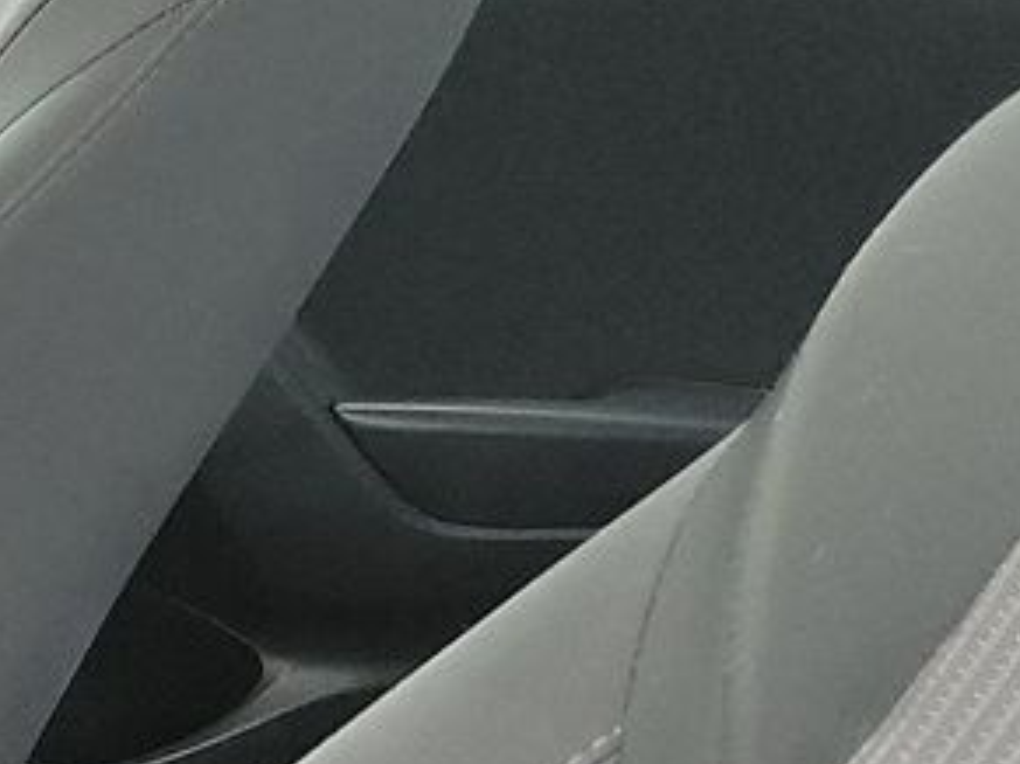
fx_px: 3888
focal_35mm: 132
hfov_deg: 12.3
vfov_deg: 10.0
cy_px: 1742
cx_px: -1325
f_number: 1.8
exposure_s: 1/59
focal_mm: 6.7
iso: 362
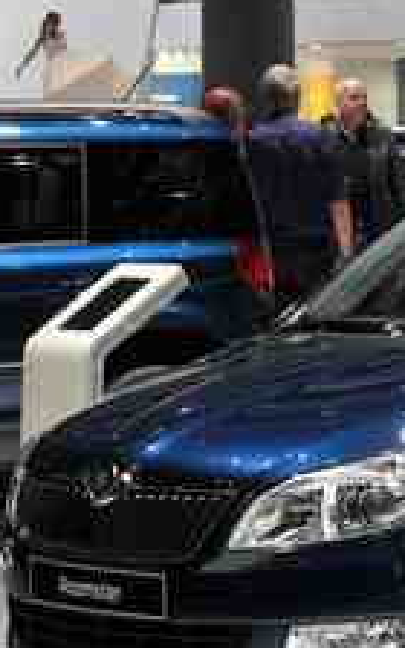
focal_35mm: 205
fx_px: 3620
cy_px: 314
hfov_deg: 6.3
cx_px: 703
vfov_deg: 10.2
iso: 200
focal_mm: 50
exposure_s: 1/160
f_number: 6.3
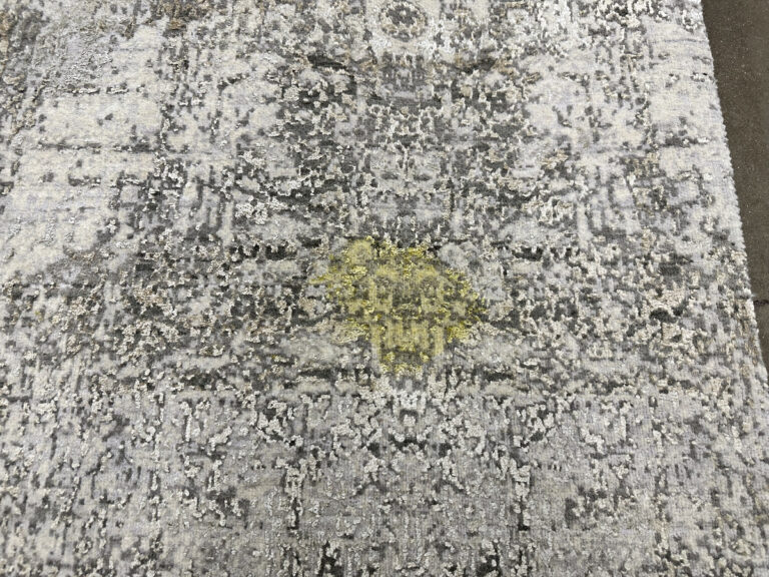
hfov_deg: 71.6
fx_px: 533
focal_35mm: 24
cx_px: 384
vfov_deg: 56.8
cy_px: 288
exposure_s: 1/60
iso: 125
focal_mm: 6.86
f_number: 1.78
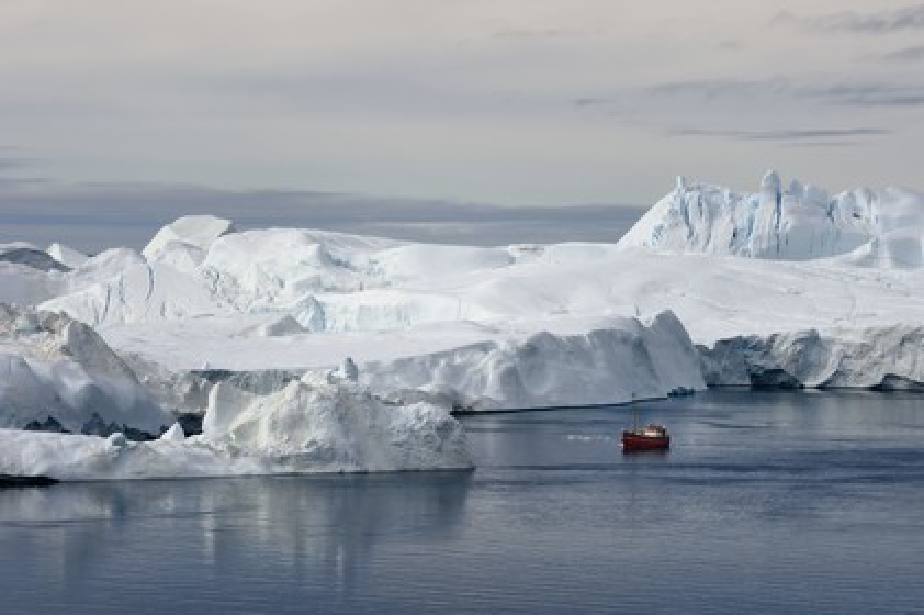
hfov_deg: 12.1
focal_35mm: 170
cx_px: 462
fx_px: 4360
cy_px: 308
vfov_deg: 8.1
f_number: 20
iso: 400
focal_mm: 170
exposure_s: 1/320
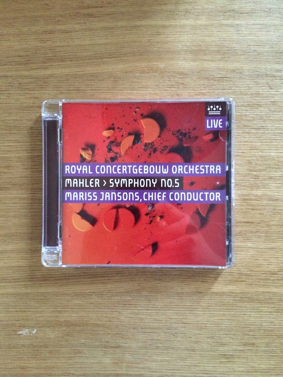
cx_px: 142
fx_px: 327
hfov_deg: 46.8
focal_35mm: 30
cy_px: 188
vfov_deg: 60.0
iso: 640
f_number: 2.2
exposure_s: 1/15
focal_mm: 4.12
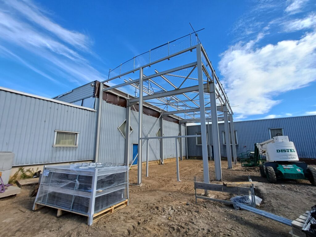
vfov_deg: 78.1
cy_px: 118
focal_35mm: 16
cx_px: 158
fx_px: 146
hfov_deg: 94.5
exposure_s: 1/870
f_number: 2.2
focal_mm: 1.64
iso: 40
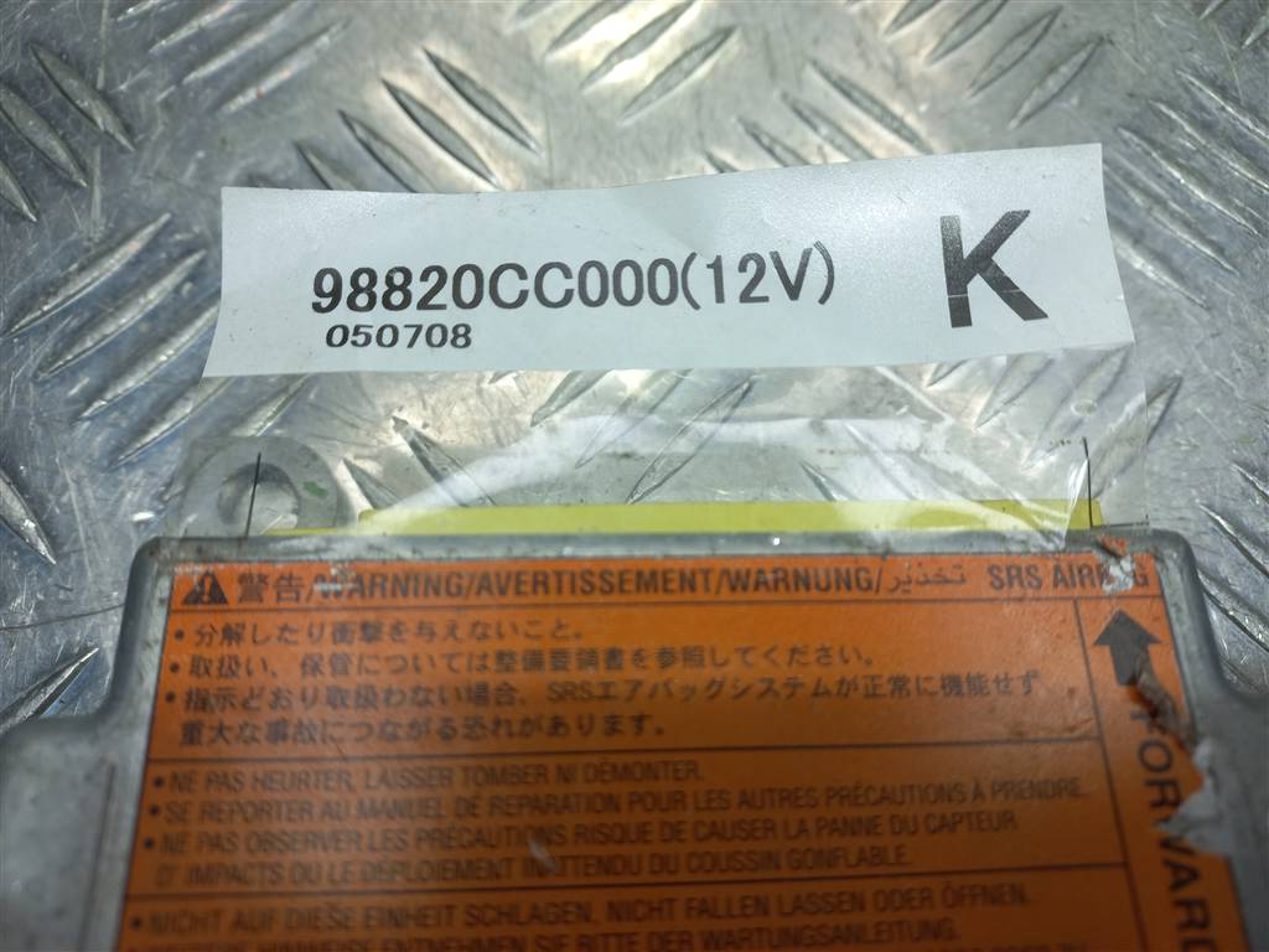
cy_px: 476
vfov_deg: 54.9
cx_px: 634
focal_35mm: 25
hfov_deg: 69.4
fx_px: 916
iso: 32
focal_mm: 4.6
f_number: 1.8
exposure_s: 1/100
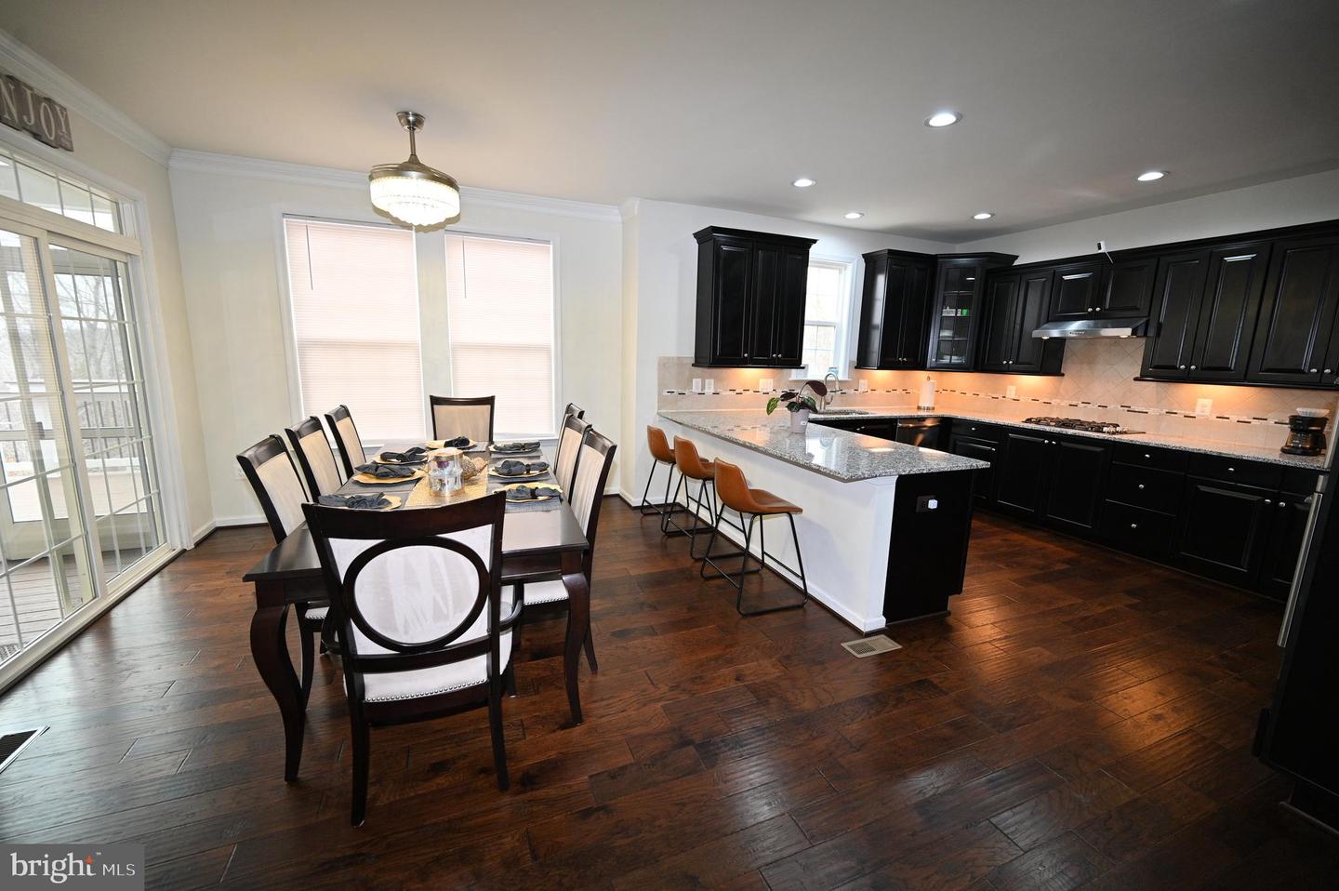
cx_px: 670
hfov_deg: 104.3
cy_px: 446
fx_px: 520
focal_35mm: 14
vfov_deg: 81.1
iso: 560
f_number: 4
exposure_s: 1/80
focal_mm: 14
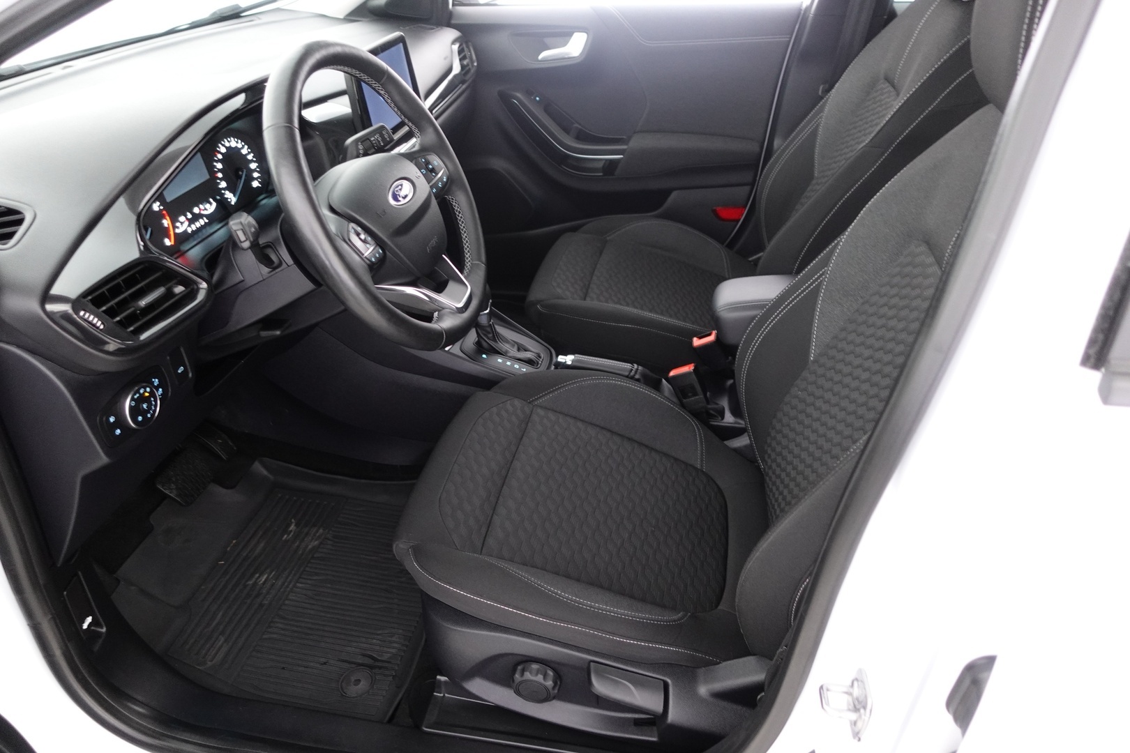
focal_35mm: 24
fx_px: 753
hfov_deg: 73.7
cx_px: 565
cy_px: 376
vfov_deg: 53.1
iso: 800
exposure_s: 1/15
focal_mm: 9.4
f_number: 1.8
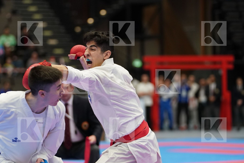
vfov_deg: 6.6
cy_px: 82
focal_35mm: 207
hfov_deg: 9.9
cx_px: 122
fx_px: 1403
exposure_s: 1/1000
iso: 2500
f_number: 2.8
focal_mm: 138
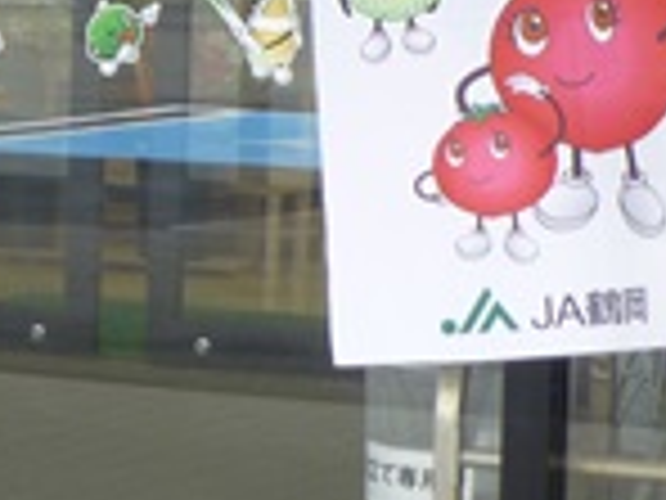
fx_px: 4502
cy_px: -149
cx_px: -711
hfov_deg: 8.0
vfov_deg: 6.3
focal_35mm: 234
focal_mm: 9.7
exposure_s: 1/100
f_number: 4.6
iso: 100
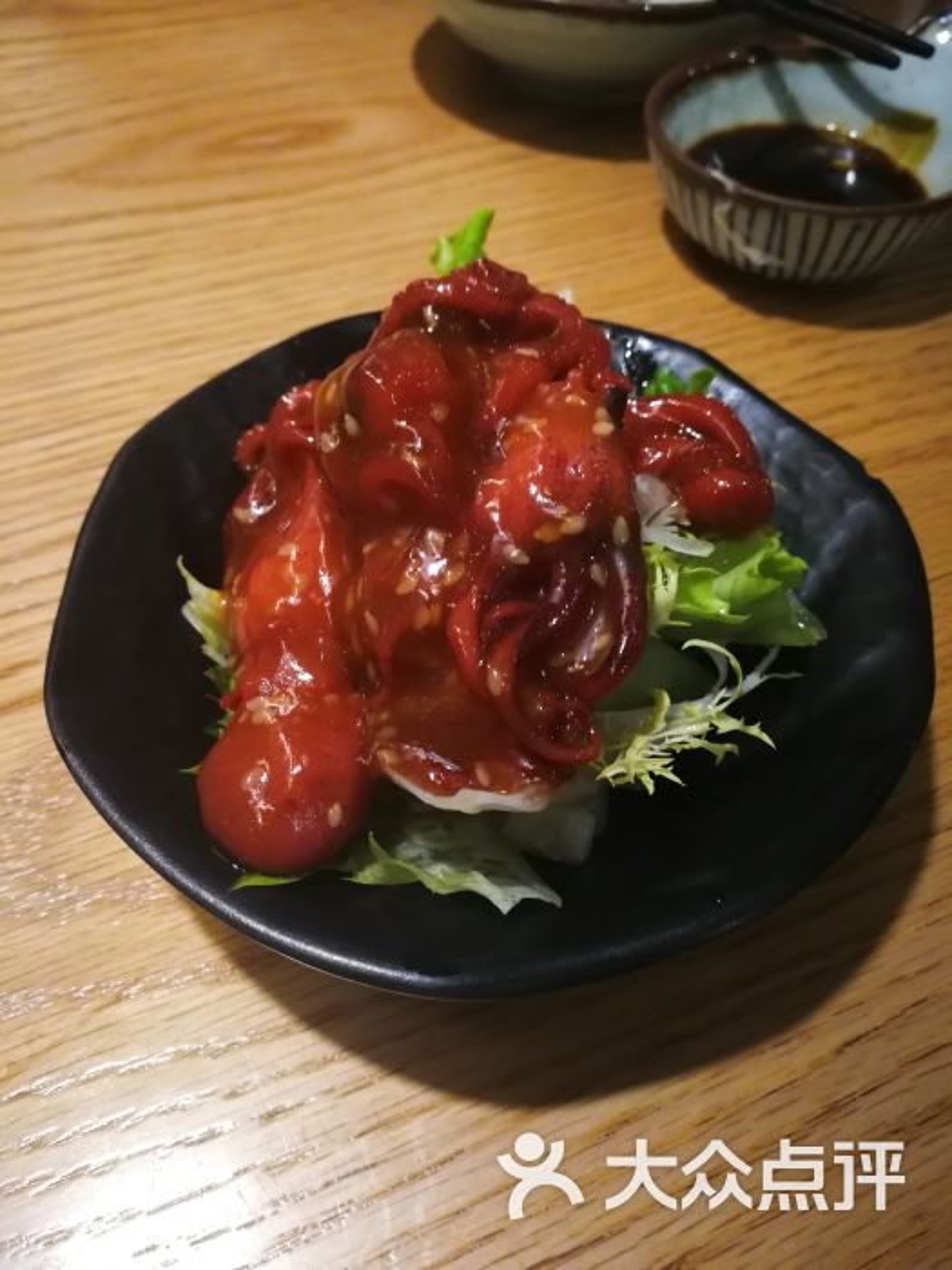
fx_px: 990
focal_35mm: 27
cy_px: 635
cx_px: 476
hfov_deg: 51.4
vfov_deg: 65.3
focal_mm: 3.95
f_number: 2.2
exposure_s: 1/20
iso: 500
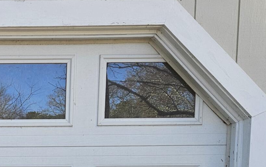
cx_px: -58
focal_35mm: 89
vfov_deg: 13.7
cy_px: 258
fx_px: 645
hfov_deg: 21.5
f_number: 1.8
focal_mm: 5.4
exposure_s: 1/719
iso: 64
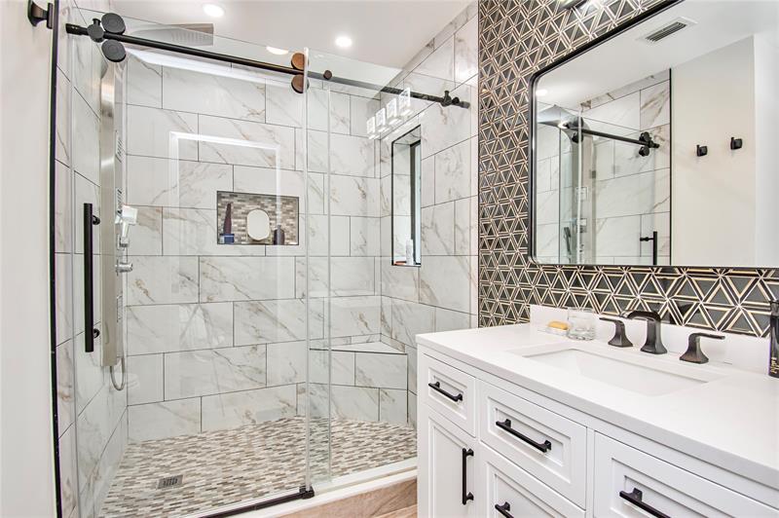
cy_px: 259
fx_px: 373
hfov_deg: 92.5
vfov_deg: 69.6
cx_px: 390
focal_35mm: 17
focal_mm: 11.5
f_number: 5.6
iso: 800
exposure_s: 1/125
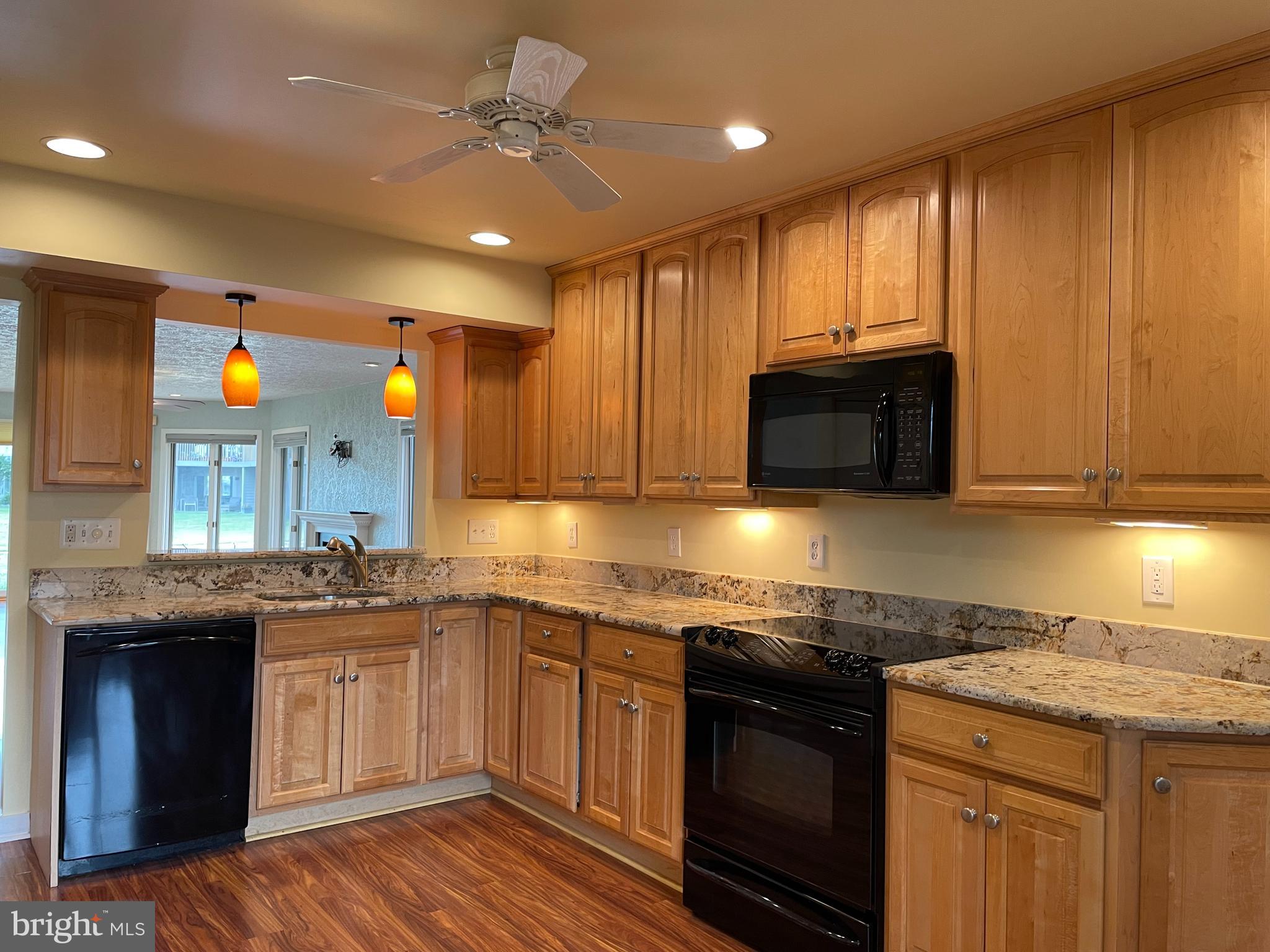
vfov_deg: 53.1
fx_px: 954
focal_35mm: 26
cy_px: 476
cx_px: 635
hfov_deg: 67.3
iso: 80
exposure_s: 1/60
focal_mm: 4.2
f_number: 1.6
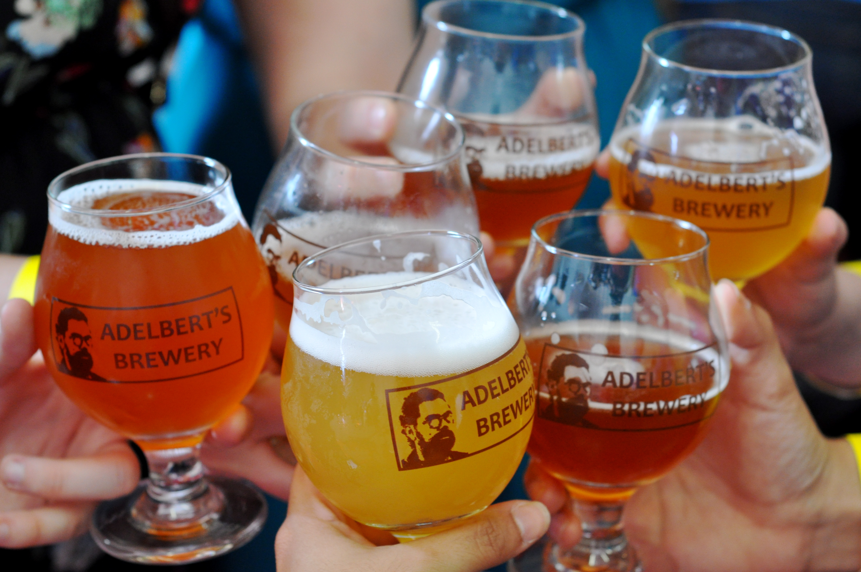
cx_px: 430
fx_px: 1792
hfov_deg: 27.0
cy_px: 286
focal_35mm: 75
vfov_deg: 18.1
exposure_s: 1/50
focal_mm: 50
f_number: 3.5
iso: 800
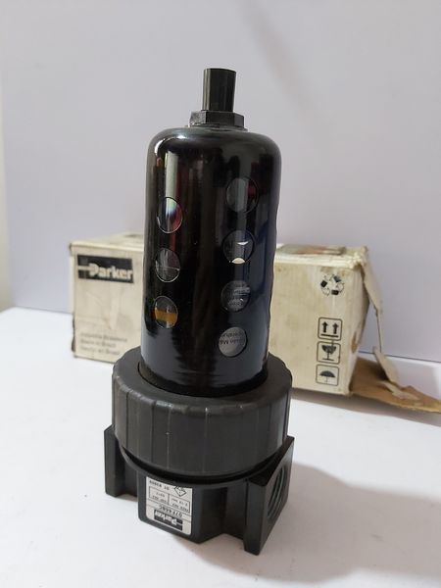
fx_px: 442
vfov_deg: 67.3
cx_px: 220
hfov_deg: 53.1
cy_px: 294
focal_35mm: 26
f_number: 1.7
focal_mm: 3.92
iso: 320
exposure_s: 1/33
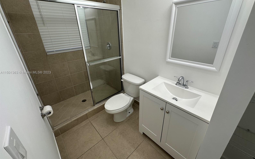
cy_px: 73
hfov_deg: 101.5
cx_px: 128
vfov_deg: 74.6
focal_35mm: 15
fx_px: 104
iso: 80
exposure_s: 1/120
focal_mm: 2.22
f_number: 2.2
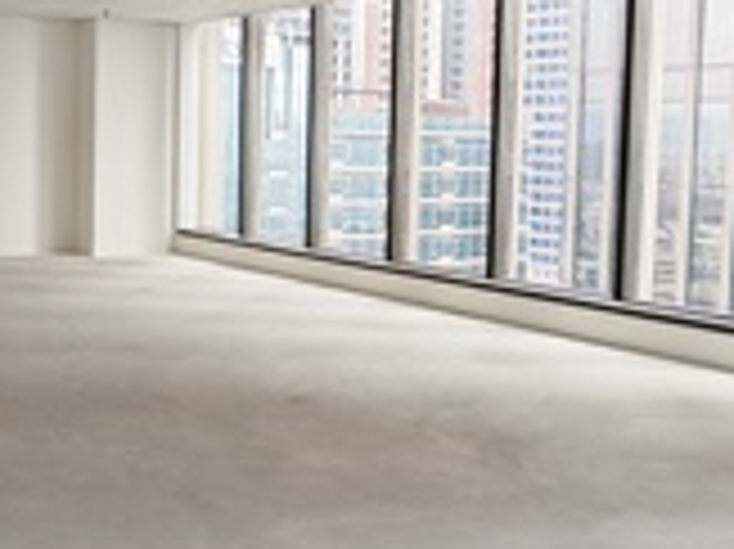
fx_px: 1081
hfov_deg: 37.4
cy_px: 212
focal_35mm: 51
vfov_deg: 28.4
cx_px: 306
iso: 200
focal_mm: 1.82
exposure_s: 1/50
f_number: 2
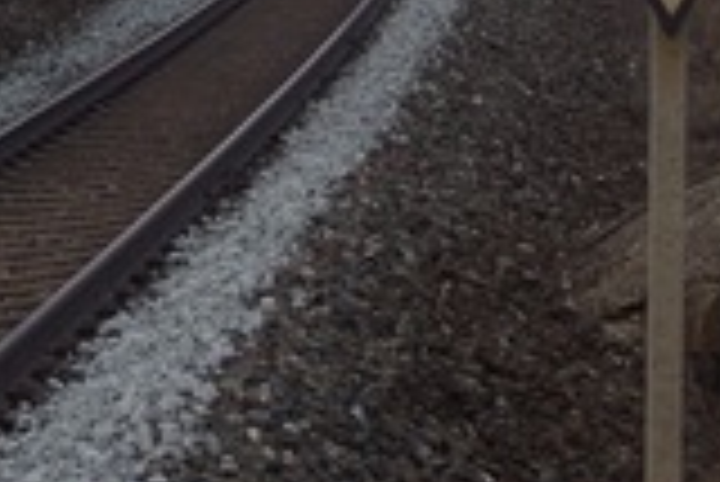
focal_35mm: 244
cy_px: -275
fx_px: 4884
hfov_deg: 8.4
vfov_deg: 5.6
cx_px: 68
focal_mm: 32.5
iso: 200
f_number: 5.6
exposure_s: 1/1000
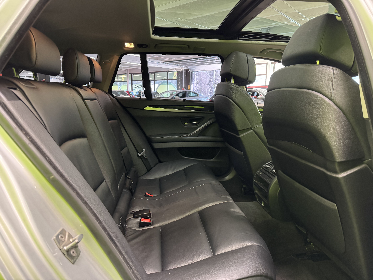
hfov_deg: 71.6
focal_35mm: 24
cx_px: 186
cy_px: 140
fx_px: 259
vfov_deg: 56.8
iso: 800
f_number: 1.78
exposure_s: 1/50
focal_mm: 6.76
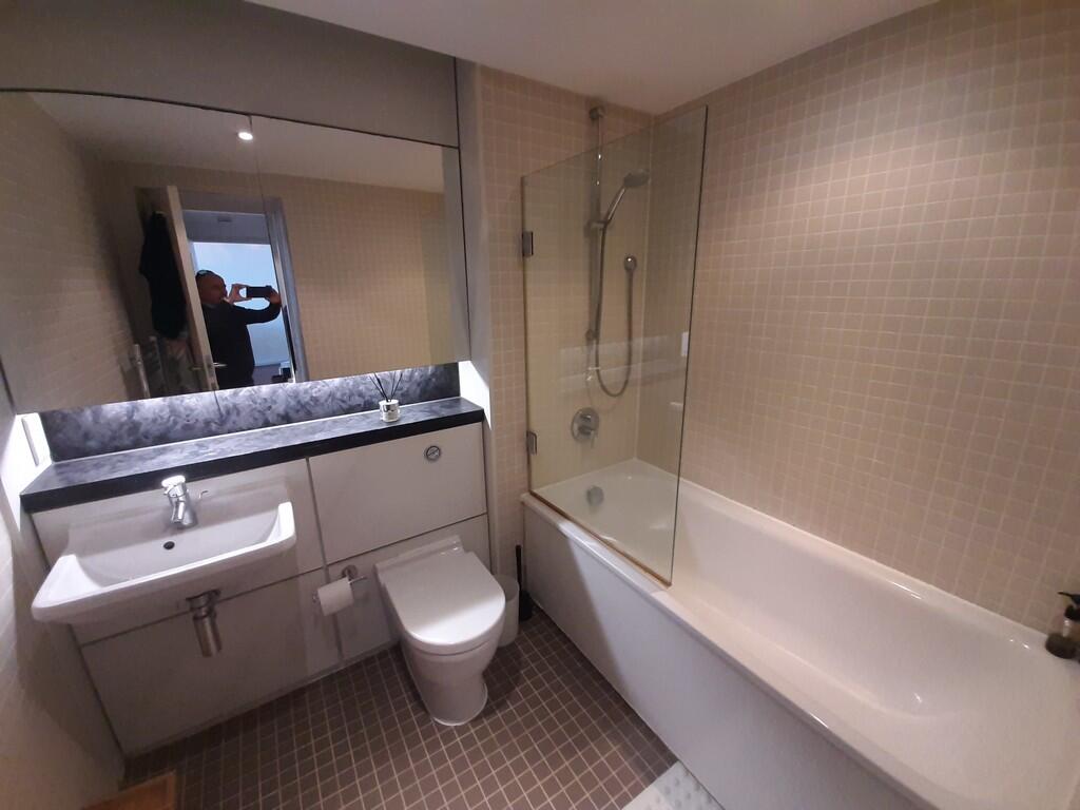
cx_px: 540
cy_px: 405
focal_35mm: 13
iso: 200
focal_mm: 1.42
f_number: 2.2
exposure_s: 1/33
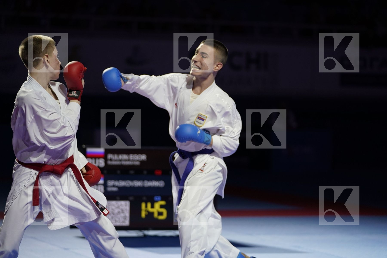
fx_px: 1430
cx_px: 194
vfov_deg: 10.3
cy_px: 129
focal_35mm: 133
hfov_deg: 15.4
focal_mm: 133
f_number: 2.8
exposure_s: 1/1000
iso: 1250
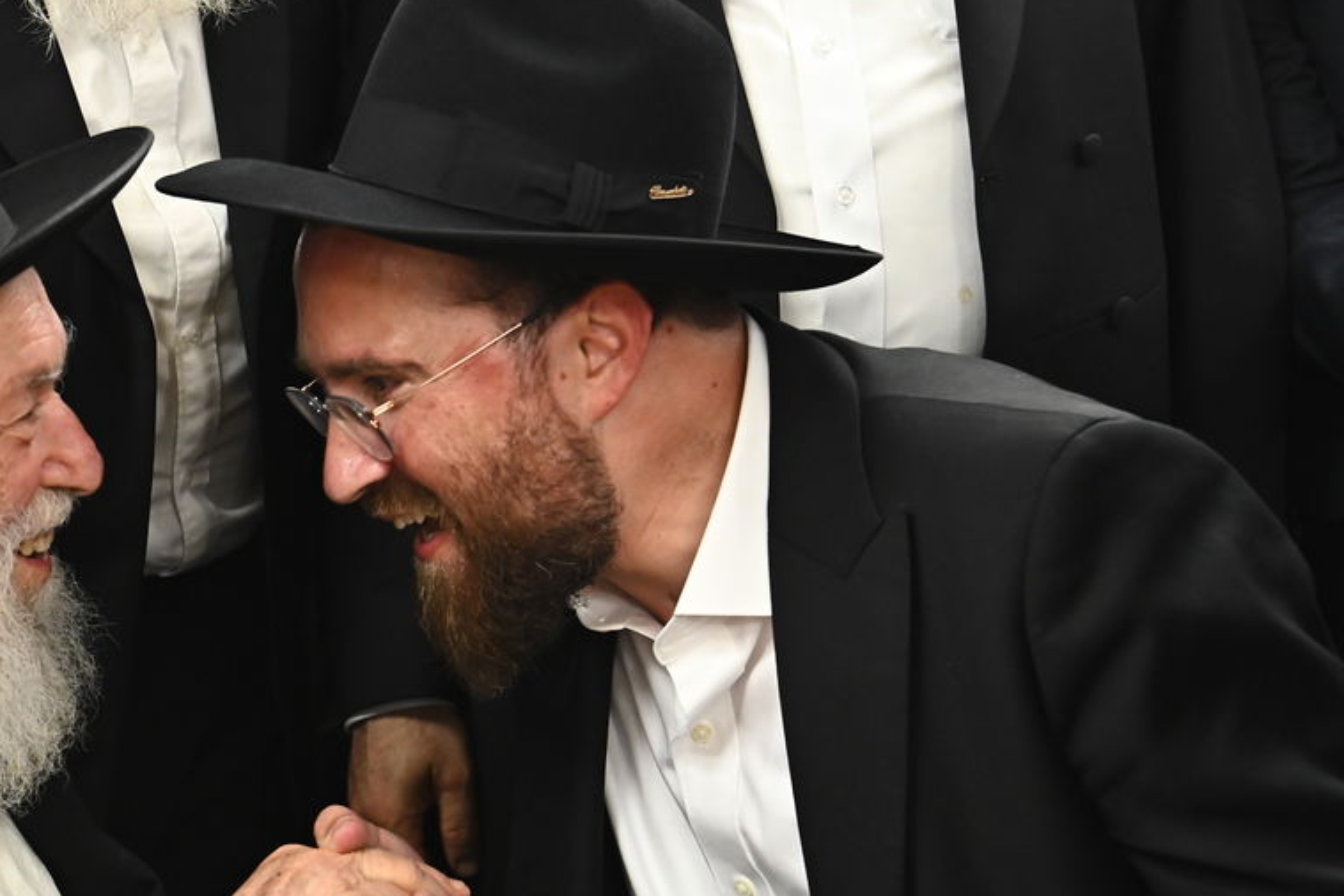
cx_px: 245
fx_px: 3583
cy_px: 419
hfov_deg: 21.0
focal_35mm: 96
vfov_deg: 14.2
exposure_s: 1/200
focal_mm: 52
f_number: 5.6
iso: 3200
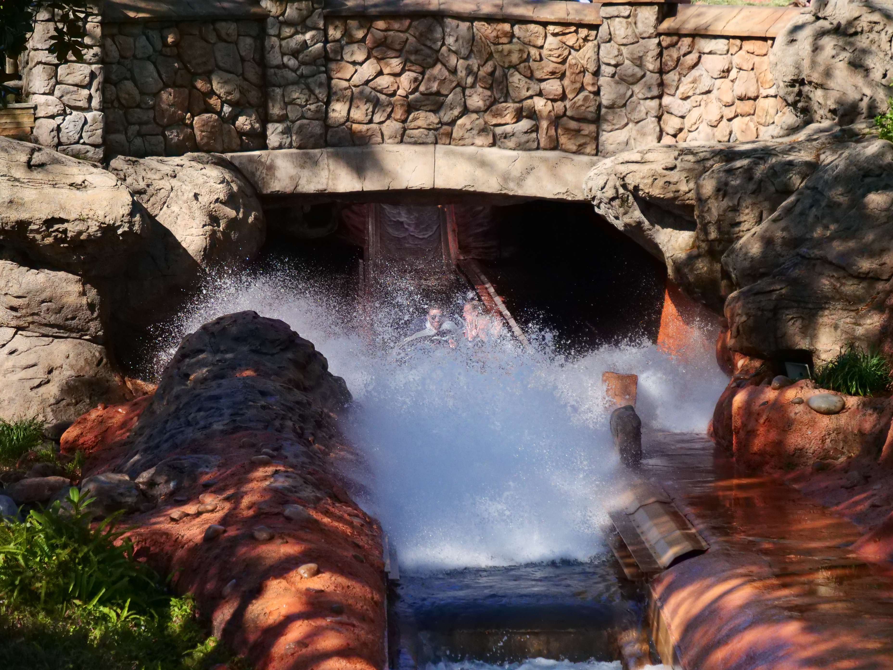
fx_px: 3096
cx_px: 446
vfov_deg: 12.3
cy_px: 335
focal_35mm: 120
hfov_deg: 16.4
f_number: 4
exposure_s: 1/10000
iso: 3200
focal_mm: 60
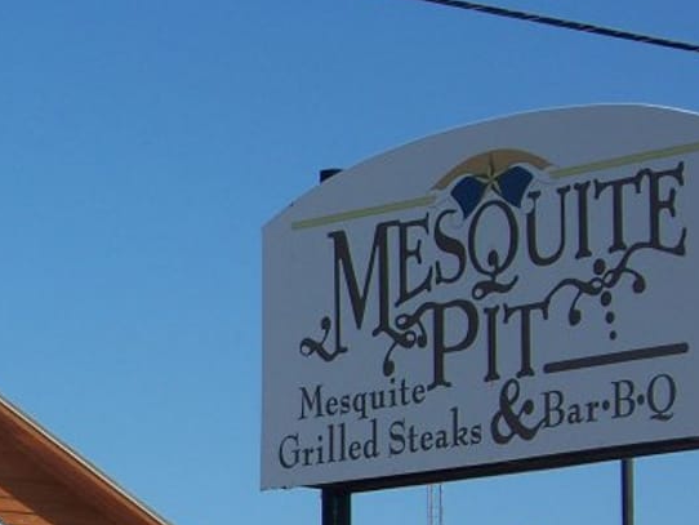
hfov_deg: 9.1
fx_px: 4323
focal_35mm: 214
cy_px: 459
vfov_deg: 6.9
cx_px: -117
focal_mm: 14.6
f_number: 4.5
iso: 64
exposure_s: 1/640
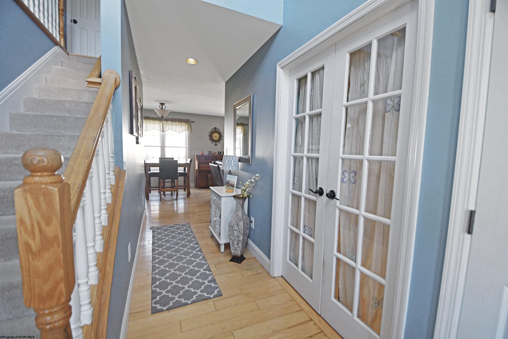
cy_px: 170
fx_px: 212
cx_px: 254
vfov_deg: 77.3
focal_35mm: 15
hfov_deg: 100.4
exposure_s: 1/200
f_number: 3.5
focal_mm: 10
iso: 800
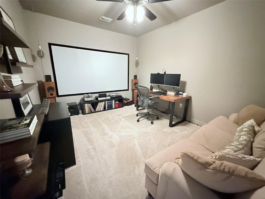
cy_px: 100
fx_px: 107
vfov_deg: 85.7
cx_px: 132
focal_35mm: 14
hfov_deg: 102.1
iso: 1250
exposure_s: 1/40
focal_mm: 2.22
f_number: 2.2
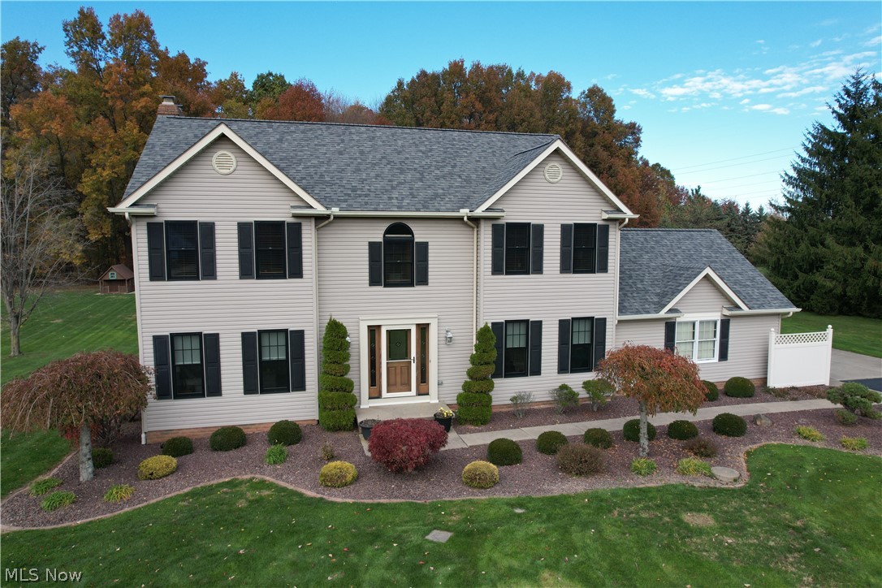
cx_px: 441
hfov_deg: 78.6
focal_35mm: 22
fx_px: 539
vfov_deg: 57.2
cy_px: 294
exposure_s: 1/725
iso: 120
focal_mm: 8.38
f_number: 2.8
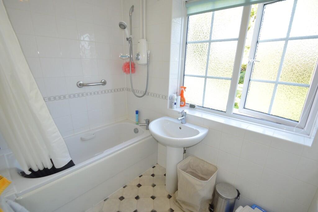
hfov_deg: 100.4
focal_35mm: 15
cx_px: 159
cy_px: 106
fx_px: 133
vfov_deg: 77.3
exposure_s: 1/80
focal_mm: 10
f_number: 4
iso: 400
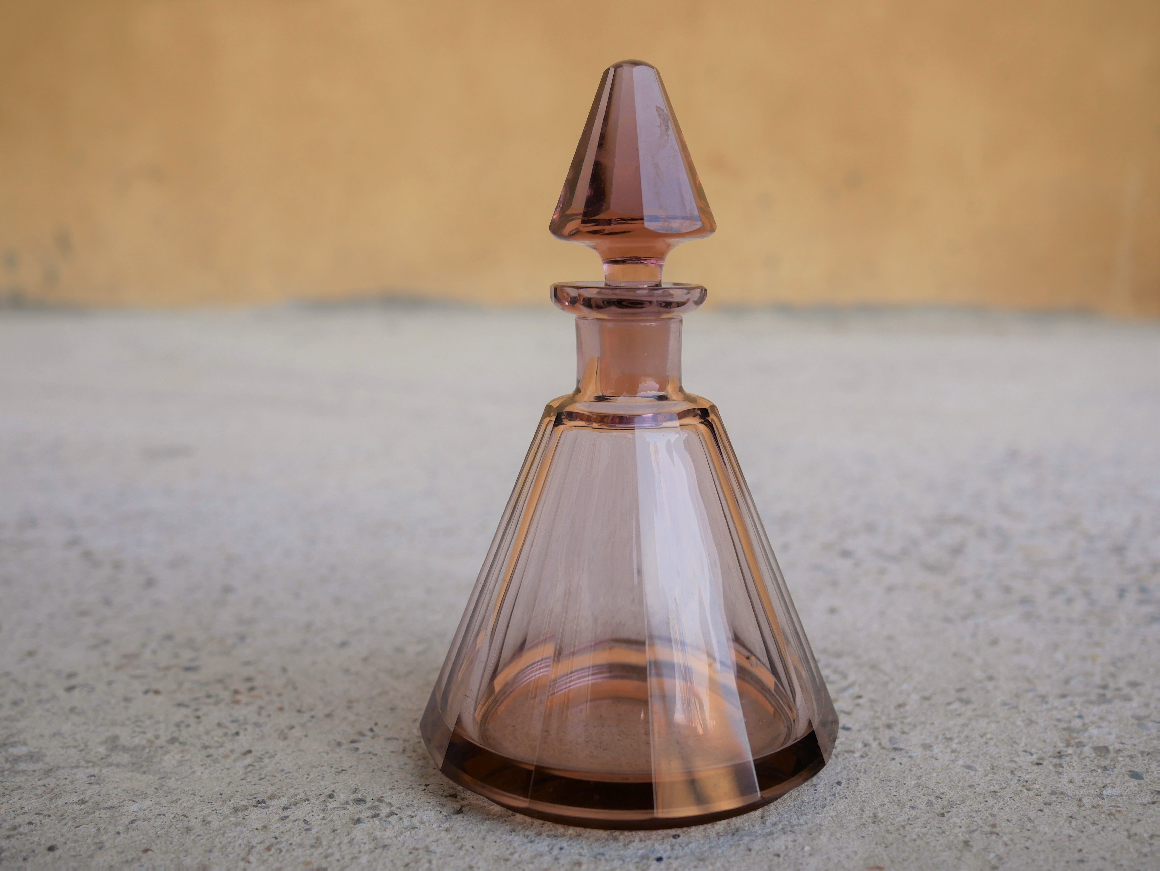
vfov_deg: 36.0
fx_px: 1341
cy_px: 436
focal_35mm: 40
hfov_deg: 46.8
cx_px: 580
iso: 200
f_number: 2.8
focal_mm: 20
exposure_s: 1/320
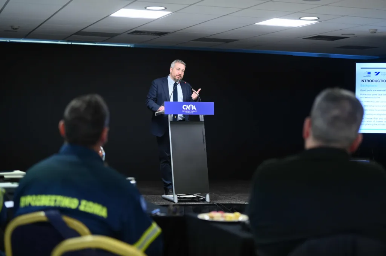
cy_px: 128
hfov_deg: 28.9
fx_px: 750
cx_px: 193
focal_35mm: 70
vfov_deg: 19.4
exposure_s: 1/320
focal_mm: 70
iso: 3200
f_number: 2.8
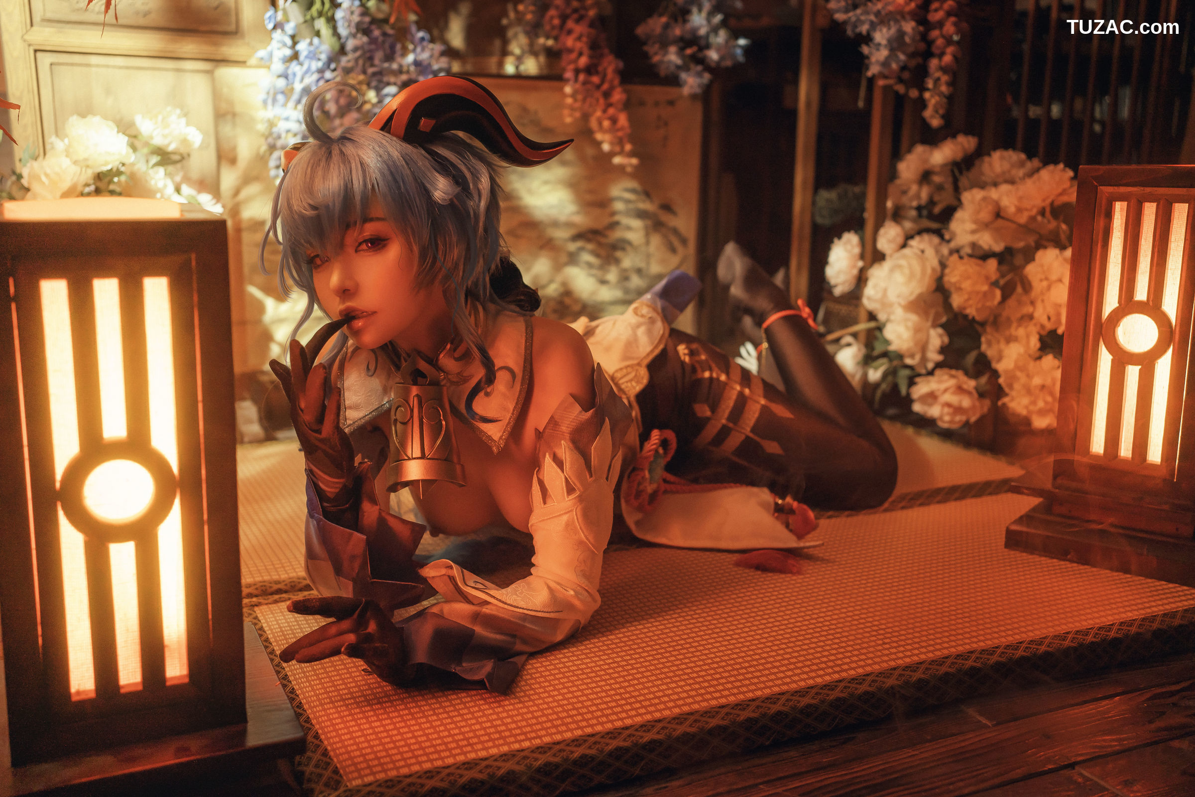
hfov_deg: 54.4
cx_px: 598
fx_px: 1162
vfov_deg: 37.9
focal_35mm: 35
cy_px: 398
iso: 200
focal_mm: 35
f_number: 2.8
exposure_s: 1/40
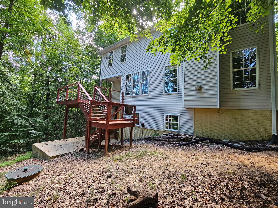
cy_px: 104
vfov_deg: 89.9
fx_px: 104
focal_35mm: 13
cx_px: 139
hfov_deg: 106.2
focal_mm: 2.2
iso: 100
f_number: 2.2
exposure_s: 1/77.4
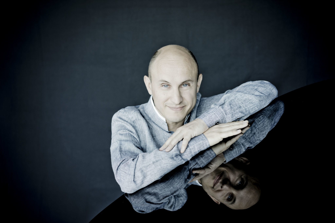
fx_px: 512
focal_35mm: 55
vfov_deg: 24.6
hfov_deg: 36.2
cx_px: 168
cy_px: 112
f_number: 2.5
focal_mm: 55
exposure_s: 1/100
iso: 200
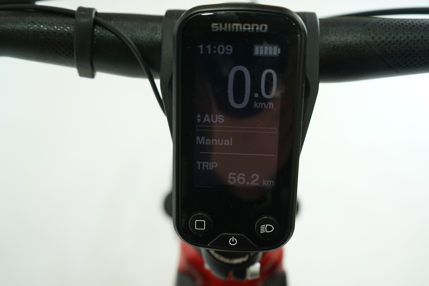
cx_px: 214
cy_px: 143
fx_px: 417
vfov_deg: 37.9
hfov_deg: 54.4
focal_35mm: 35
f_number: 5
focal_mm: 35
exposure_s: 1/200
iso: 1600
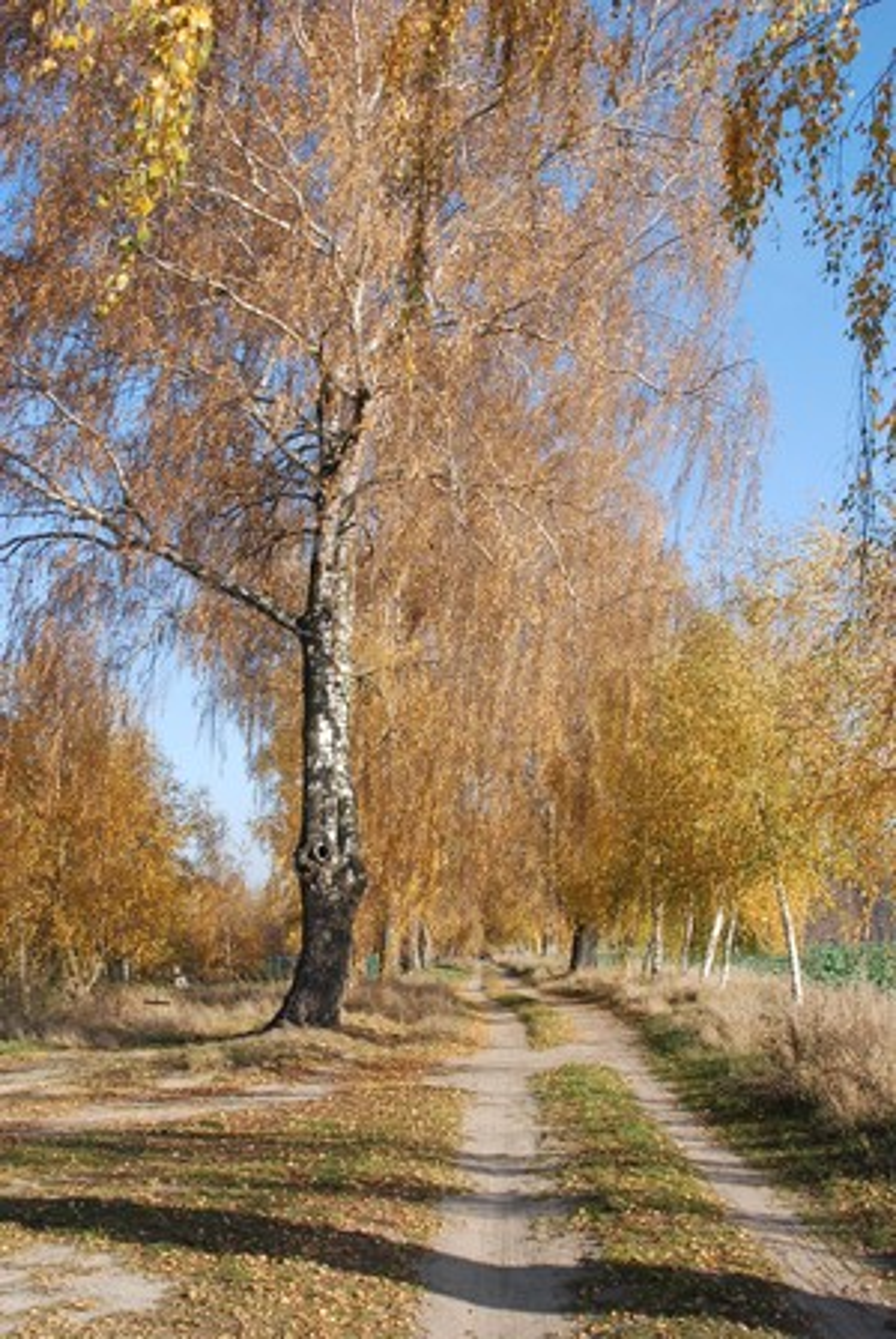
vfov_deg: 49.5
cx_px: 448
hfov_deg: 34.3
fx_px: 1451
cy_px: 670
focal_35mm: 39
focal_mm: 26
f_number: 9.5
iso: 640
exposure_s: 1/350
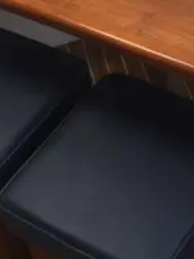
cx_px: 219
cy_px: -97
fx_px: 885
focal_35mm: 118
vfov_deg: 15.7
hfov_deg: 12.3
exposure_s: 1/40
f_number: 2.2
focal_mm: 4.15
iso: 32
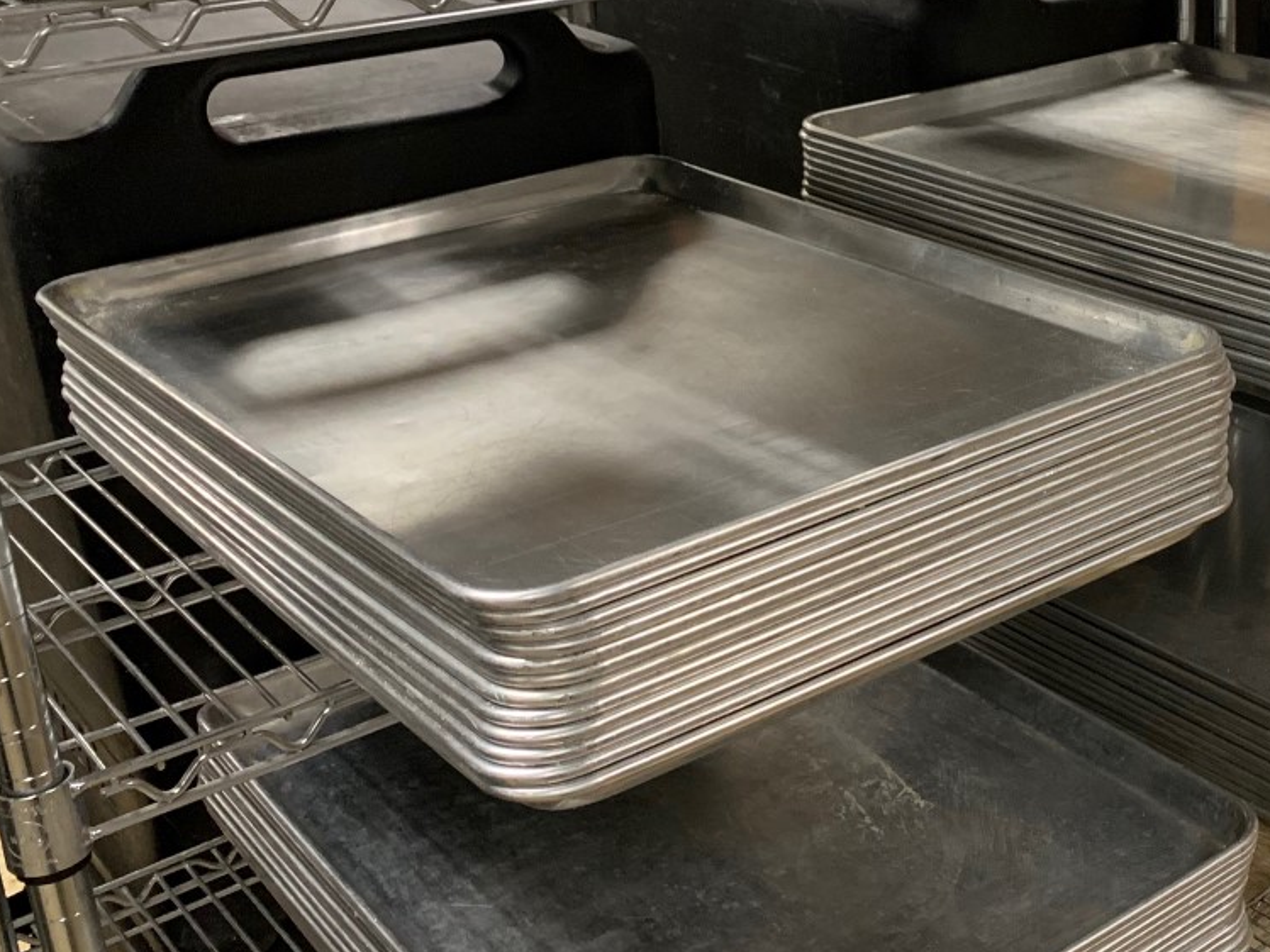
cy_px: 308
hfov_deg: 36.0
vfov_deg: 28.9
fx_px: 1835
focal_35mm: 50
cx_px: 1129
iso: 320
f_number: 1.8
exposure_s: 1/40
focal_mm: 4.25
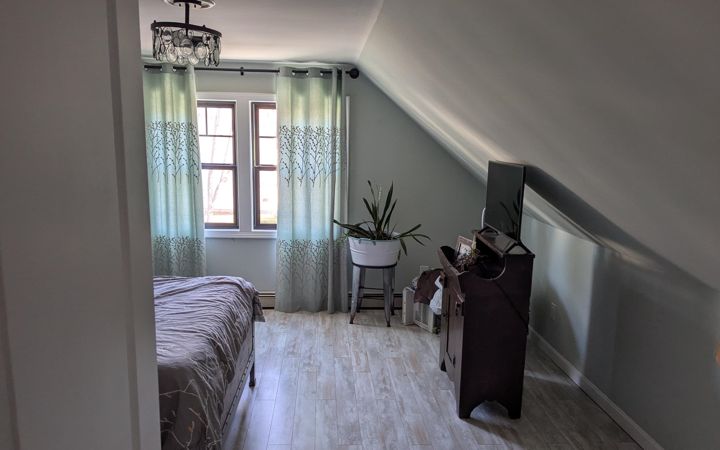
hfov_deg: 64.6
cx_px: 358
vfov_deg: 43.1
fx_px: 569
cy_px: 245
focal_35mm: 29
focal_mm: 4.38
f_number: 1.73
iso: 53
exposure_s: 1/40
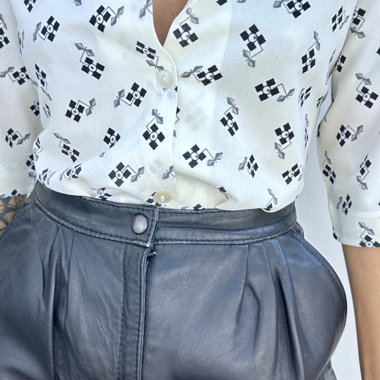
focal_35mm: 46
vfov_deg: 36.6
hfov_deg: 36.8
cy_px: 146
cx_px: 189
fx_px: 571
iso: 80
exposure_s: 1/322
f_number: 1.78
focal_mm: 6.86
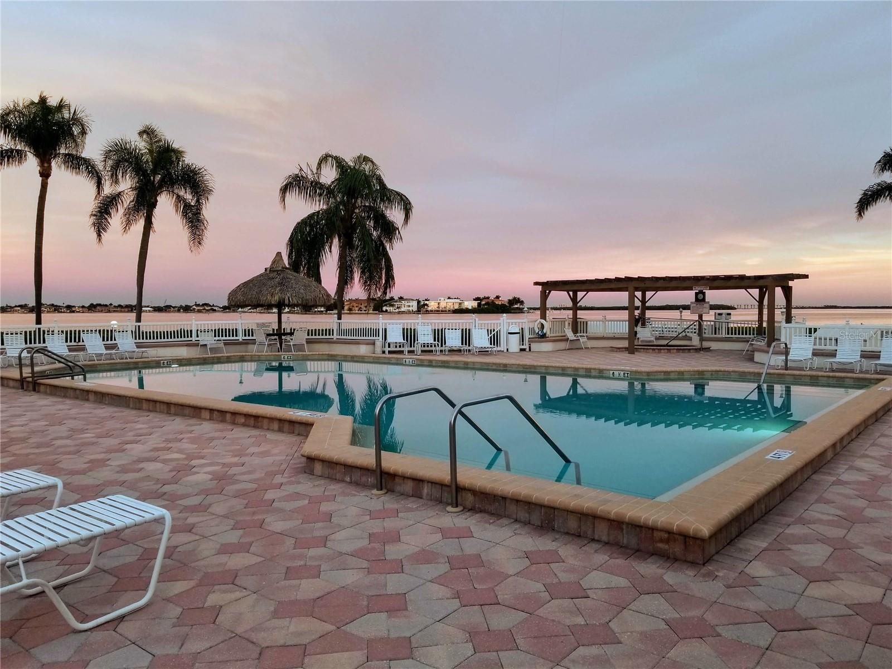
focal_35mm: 26
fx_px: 670
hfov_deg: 67.3
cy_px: 334
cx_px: 446
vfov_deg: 53.1
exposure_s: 1/60
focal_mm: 4.25
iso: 64
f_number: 1.7
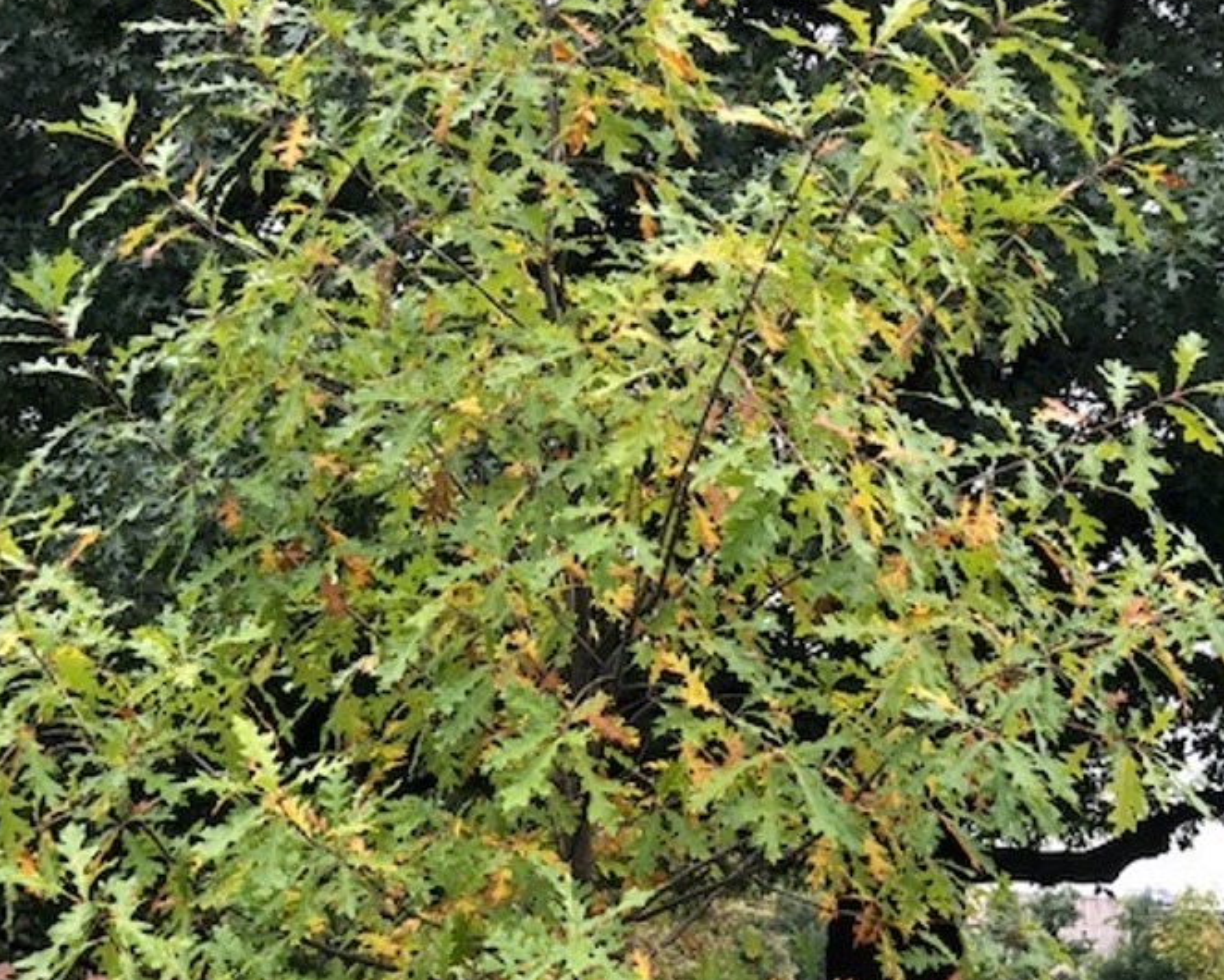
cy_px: 608
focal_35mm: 86
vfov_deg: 17.8
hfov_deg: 22.2
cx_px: 634
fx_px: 3116
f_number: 2.8
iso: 20
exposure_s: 1/40
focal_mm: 6.6
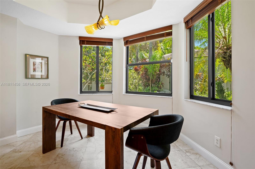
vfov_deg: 70.3
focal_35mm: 17
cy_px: 84
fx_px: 120
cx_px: 128
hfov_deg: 93.3
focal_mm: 17
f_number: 8
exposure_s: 1/10
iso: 200
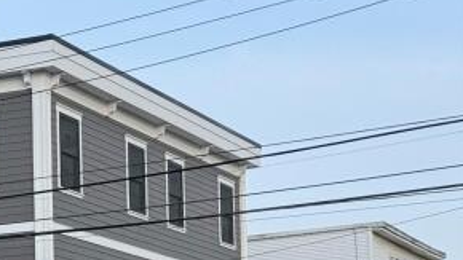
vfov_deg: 9.1
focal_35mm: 130
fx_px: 1596
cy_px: 357
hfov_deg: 15.8
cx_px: -107
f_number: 1.78
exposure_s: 1/1575
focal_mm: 6.76
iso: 64
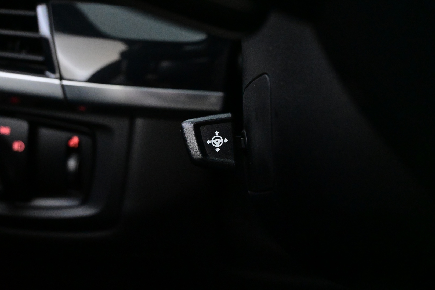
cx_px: 218
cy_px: 145
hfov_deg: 43.6
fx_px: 544
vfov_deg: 29.9
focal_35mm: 45
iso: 12800
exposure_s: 1/50
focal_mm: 30
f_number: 6.3
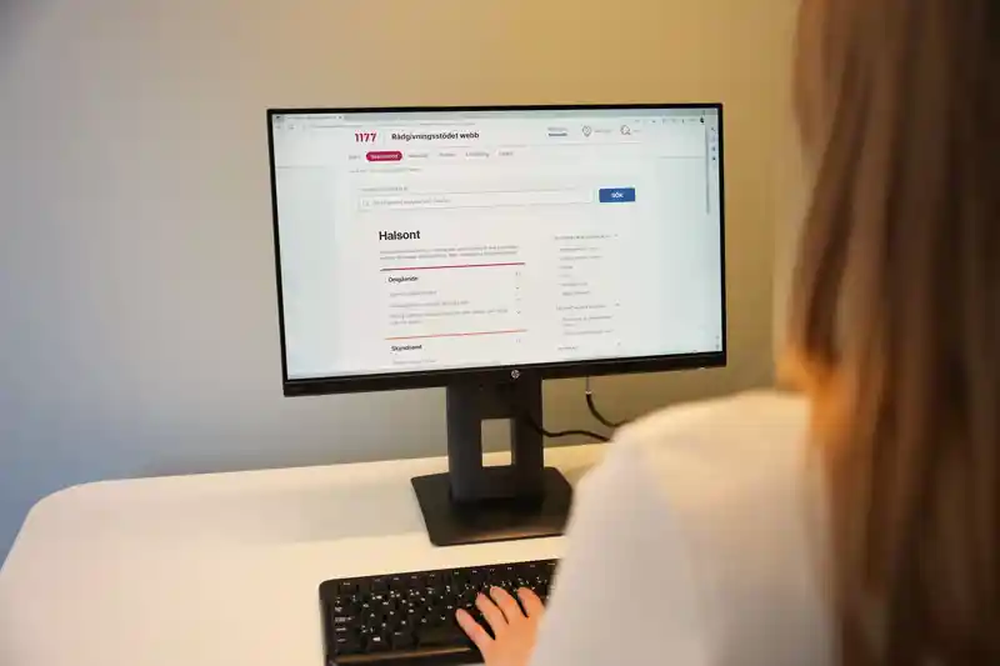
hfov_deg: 52.8
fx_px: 1008
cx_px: 500
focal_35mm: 36
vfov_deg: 36.6
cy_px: 333
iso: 3200
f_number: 3.5
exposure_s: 1/1000
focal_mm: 36.3
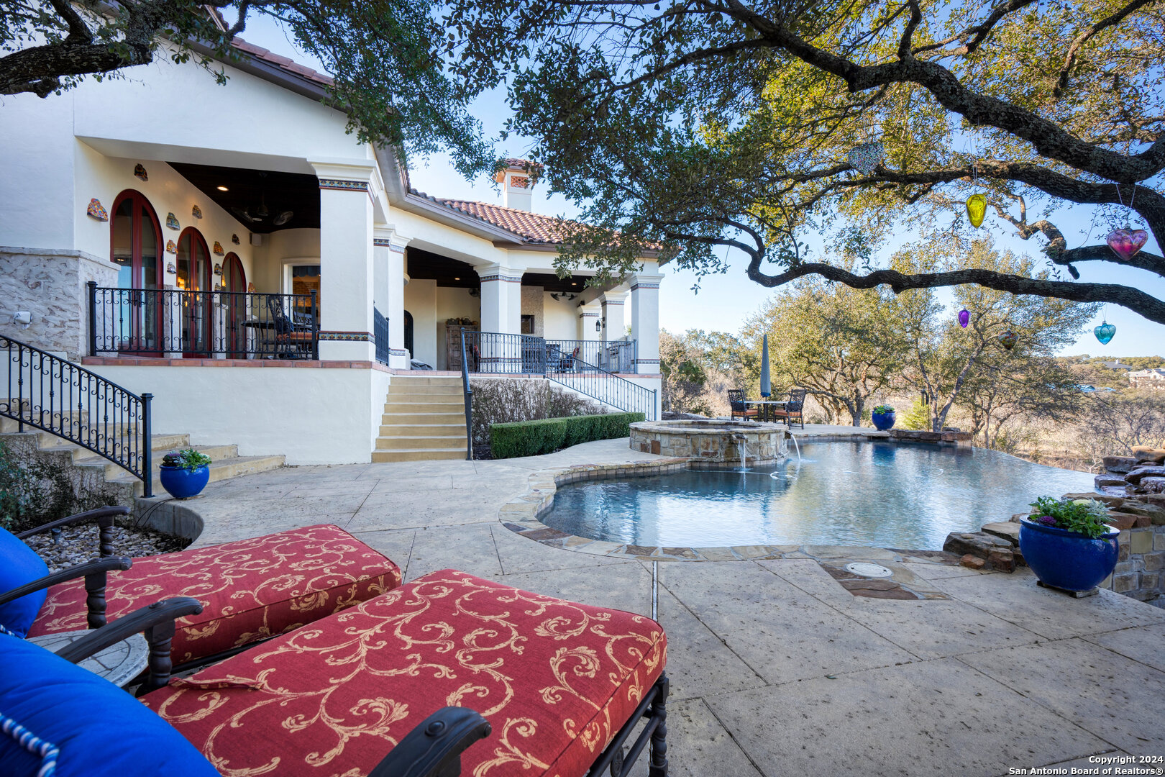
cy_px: 388
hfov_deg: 96.7
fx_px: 518
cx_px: 582
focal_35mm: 16
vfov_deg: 73.7
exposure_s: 1/13
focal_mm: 16
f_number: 7.1
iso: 125
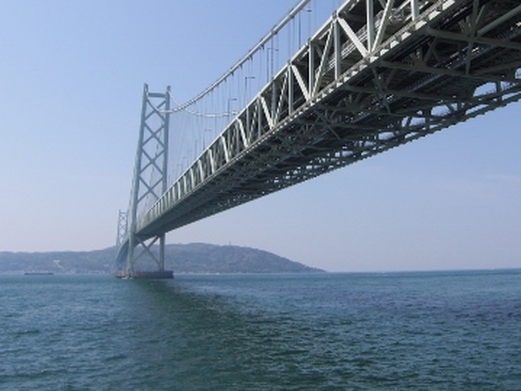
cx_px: 325
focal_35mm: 39
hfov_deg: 47.4
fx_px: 587
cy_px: 121
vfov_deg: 36.3
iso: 50
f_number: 7
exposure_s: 1/250
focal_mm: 4.9
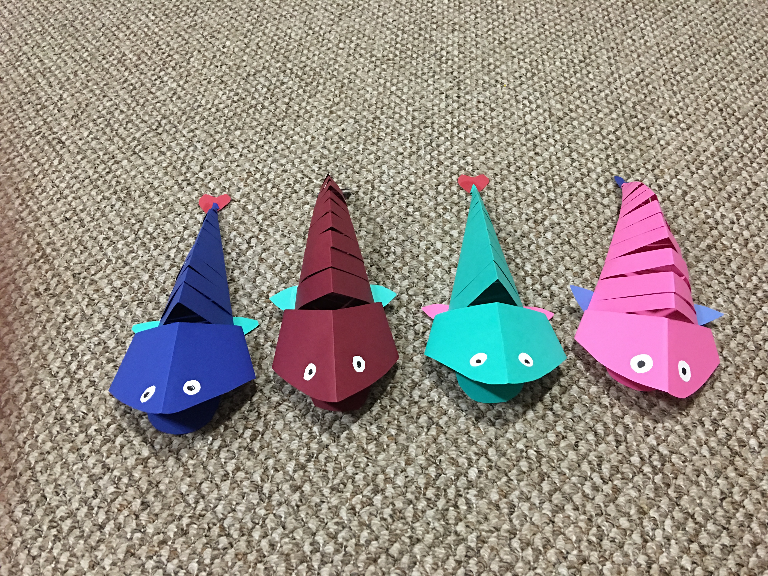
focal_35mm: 29
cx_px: 384
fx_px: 643
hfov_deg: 61.7
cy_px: 288
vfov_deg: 48.2
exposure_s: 1/4
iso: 50
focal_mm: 4.15
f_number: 2.2
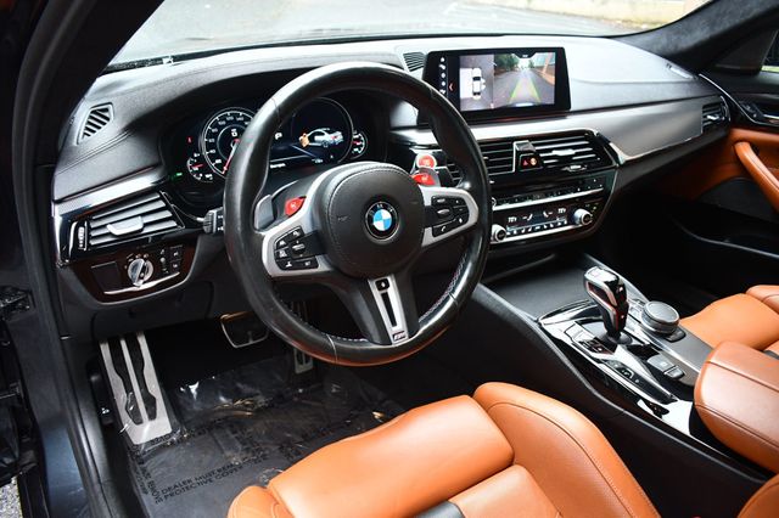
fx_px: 584
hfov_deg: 67.4
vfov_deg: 47.9
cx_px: 390
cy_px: 259
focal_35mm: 27
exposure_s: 1/125
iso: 1250
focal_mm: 18
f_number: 3.5
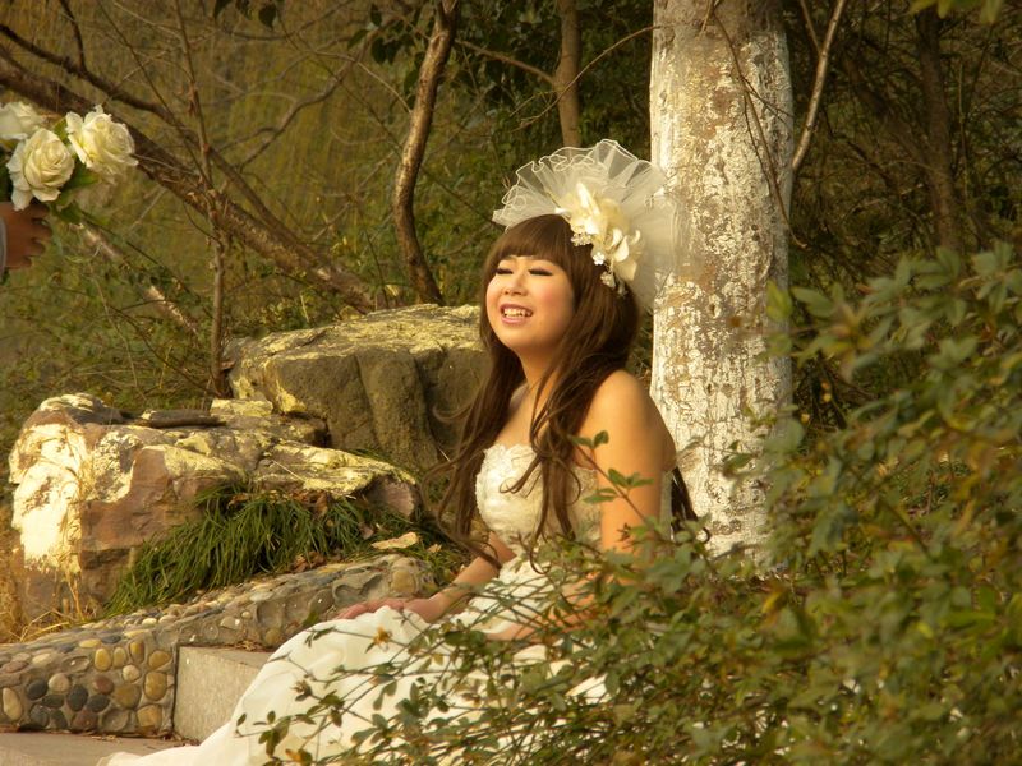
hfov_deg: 7.6
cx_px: 511
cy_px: 383
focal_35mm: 260
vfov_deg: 5.7
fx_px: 7676
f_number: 5.3
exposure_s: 1/500
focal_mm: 46.2
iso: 205
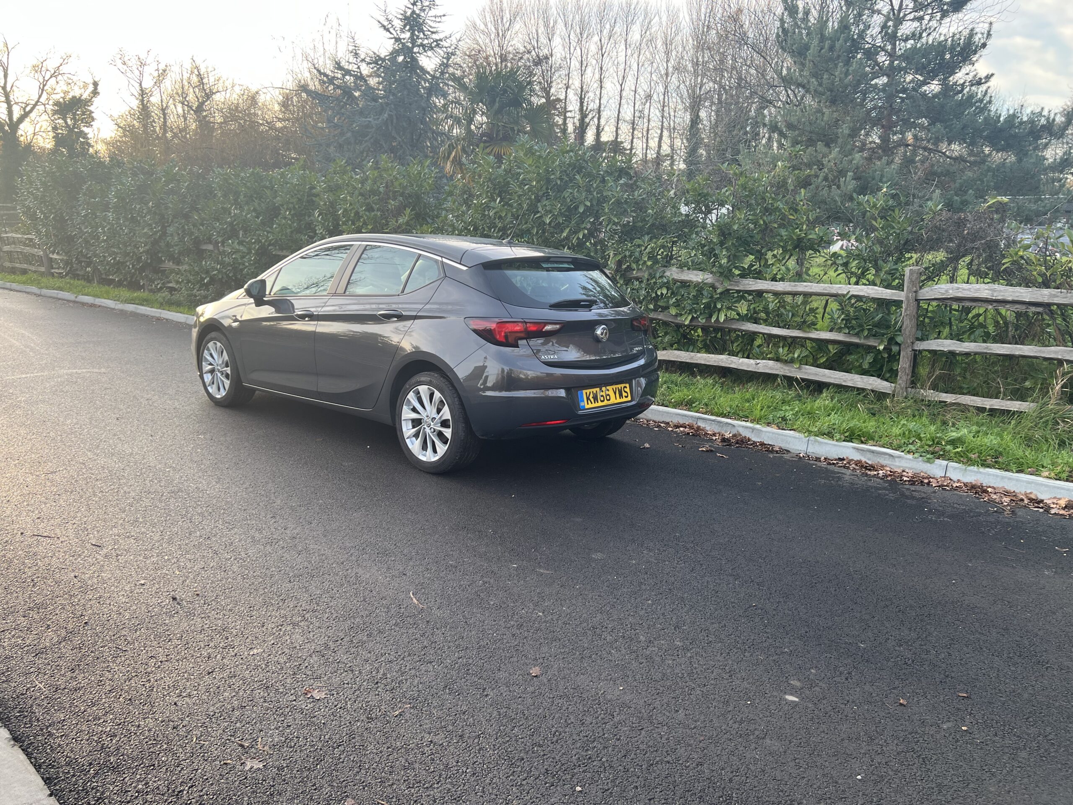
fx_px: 806
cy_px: 402
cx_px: 536
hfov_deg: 67.3
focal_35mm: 26
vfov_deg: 53.1
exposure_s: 1/165
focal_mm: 5.7
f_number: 1.5
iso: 50
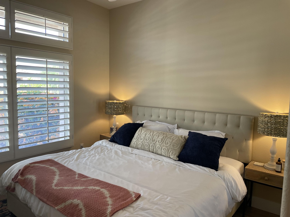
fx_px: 218
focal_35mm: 26
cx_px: 145
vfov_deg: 53.1
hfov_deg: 67.3
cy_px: 108
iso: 64
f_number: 1.6
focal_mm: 4.2
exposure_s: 1/120
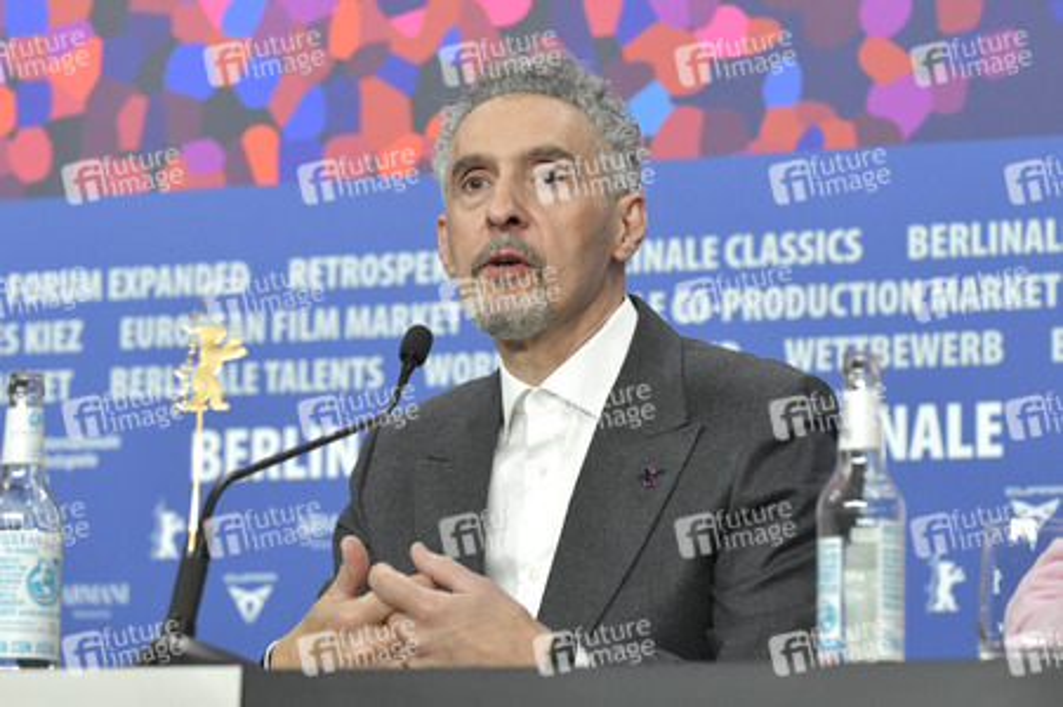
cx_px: 532
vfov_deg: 12.4
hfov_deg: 18.6
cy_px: 354
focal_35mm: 110
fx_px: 3246
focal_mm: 110
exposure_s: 1/250
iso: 2000
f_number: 6.3
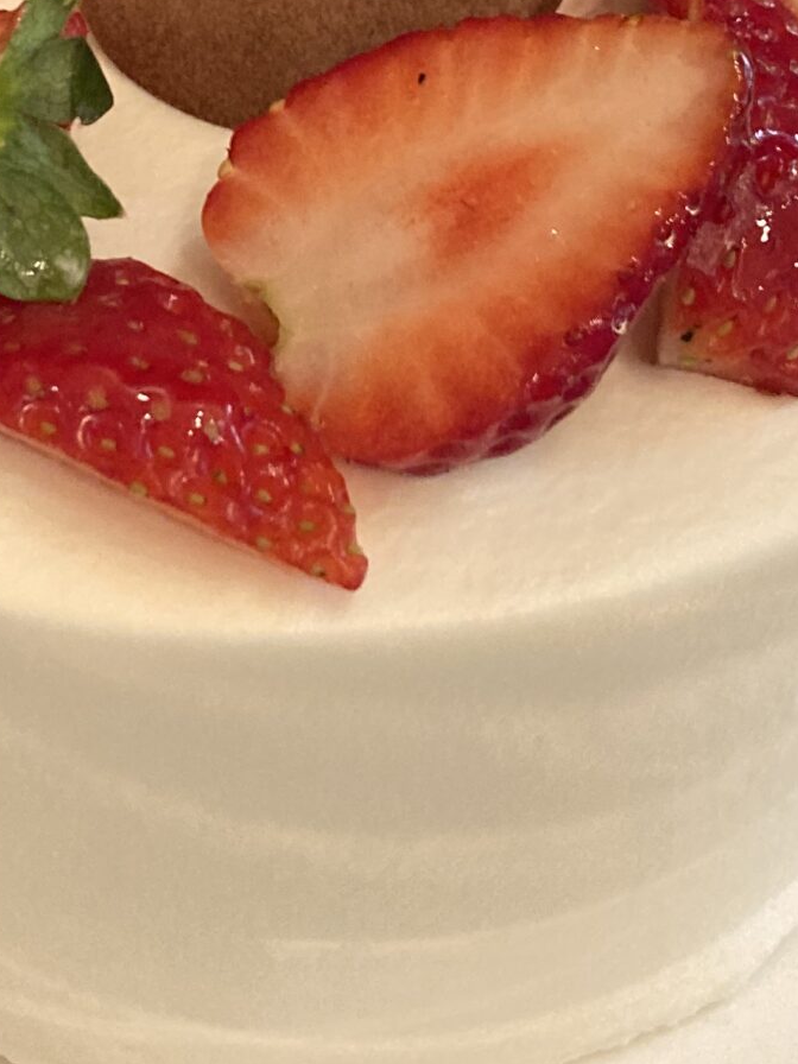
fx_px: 2459
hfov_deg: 18.4
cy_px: -131
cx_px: 382
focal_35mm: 80
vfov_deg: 22.9
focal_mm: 3.99
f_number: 1.8
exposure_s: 1/25
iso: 320
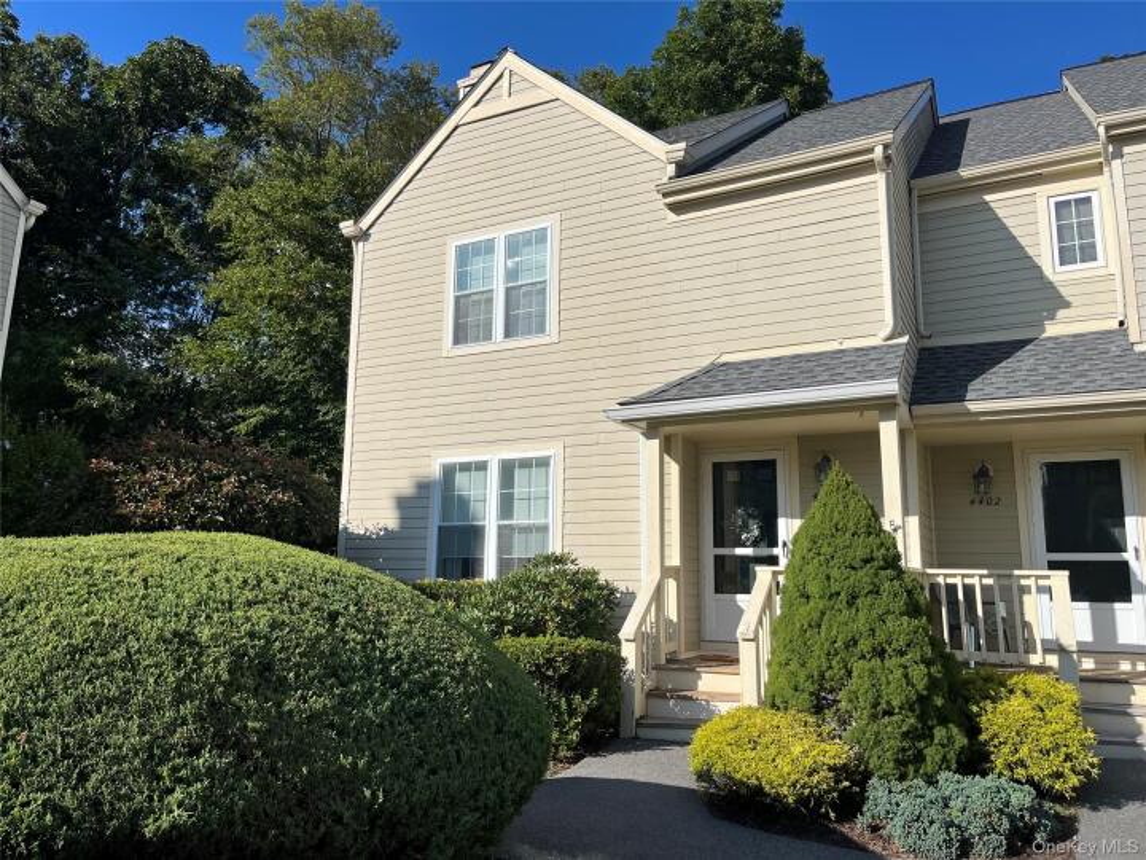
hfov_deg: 67.3
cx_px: 573
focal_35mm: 26
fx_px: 861
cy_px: 430
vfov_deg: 53.1
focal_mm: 5.1
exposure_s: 1/6173
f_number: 1.6
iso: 50
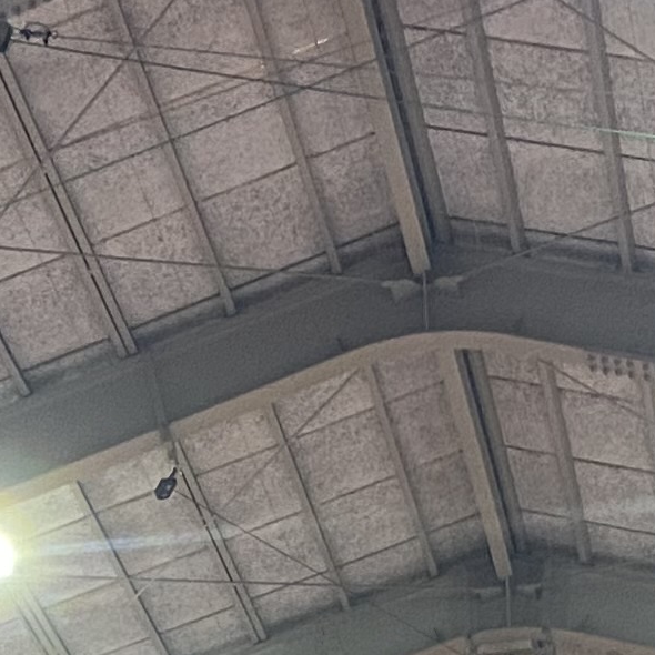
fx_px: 3361
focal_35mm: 157
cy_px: 1241
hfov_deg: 11.1
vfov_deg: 10.4
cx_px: 49
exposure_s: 1/60
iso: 400
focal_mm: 4.25
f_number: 1.8
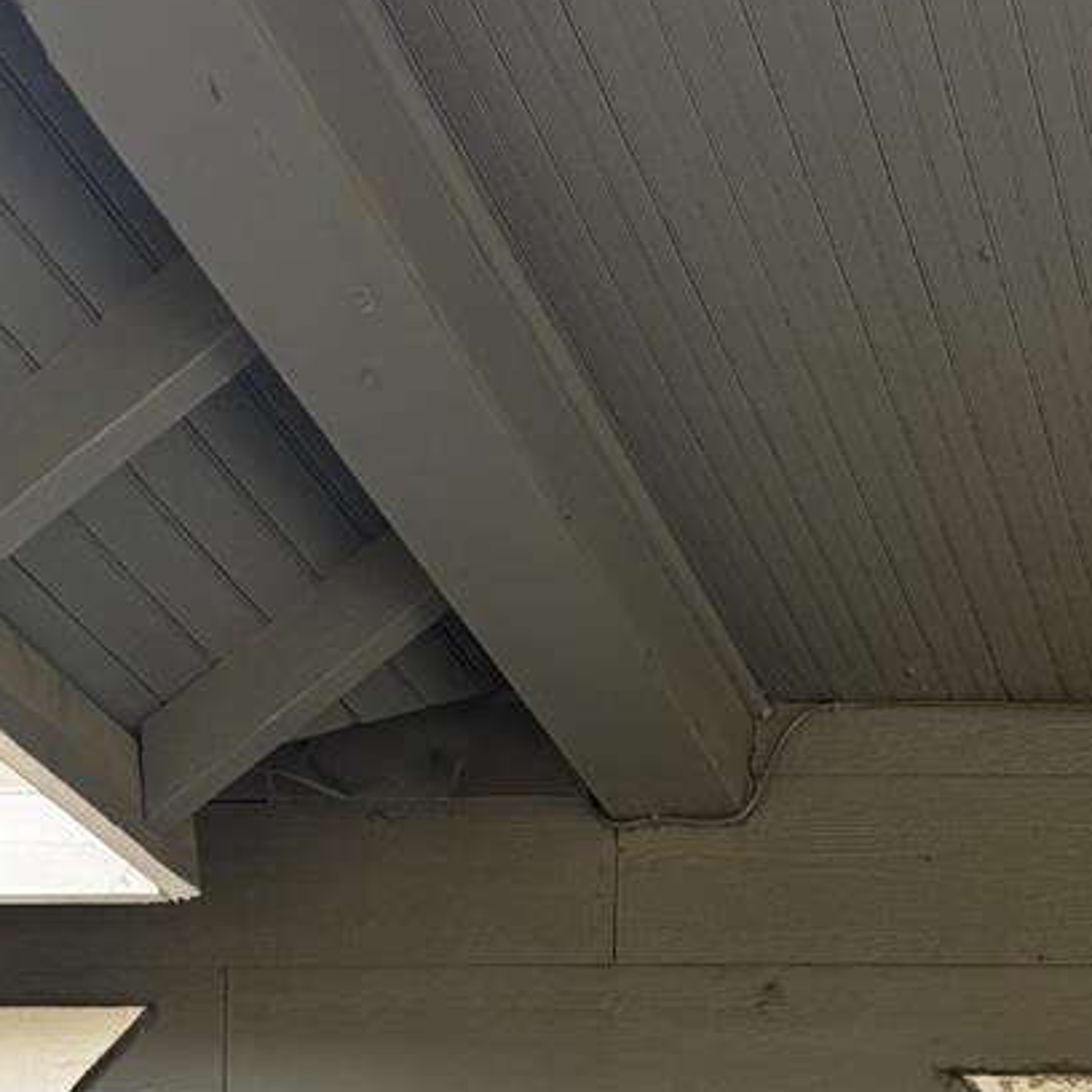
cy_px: 1969
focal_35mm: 78
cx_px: 1439
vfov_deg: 17.8
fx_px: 2784
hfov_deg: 20.2
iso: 80
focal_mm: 6.76
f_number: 1.78
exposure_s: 1/730
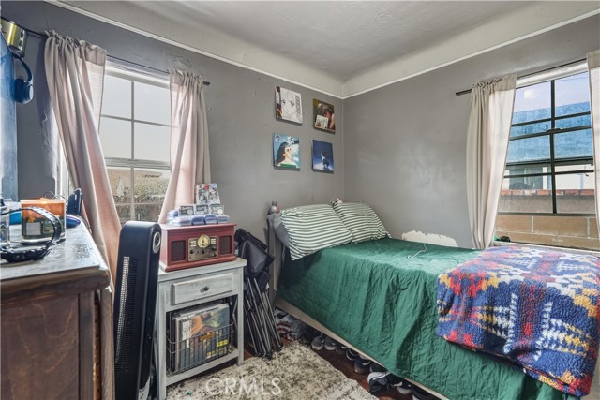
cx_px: 300
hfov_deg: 96.7
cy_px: 200
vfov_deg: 73.8
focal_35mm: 16
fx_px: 267
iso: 400
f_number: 9
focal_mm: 16
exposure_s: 1/25
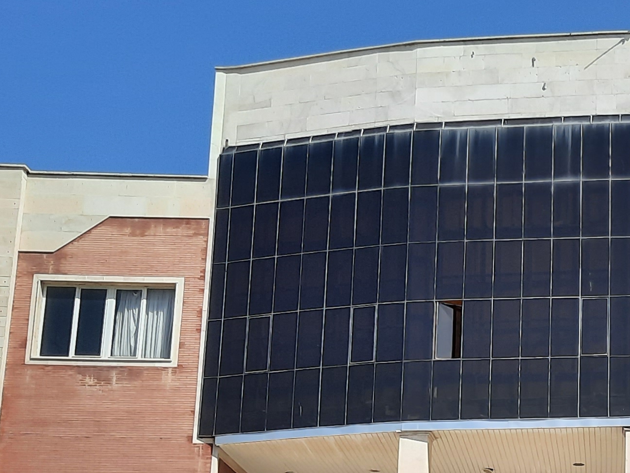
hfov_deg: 23.9
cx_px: 668
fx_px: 1401
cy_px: 424
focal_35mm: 77
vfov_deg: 18.8
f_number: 2
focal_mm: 4.6
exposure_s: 1/1300
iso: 32
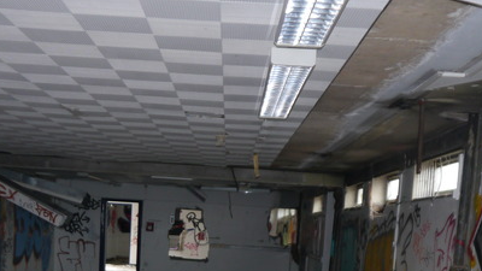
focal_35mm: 61
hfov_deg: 34.4
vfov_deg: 18.3
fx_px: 780
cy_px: 361
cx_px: 245
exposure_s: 1/60
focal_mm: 14
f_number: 3.5
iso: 320
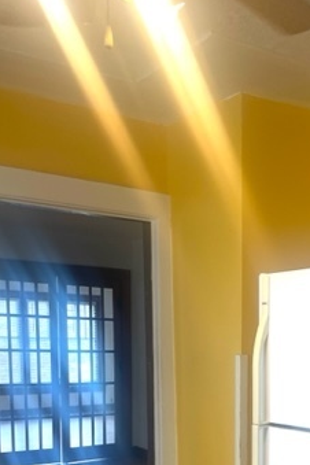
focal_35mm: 51
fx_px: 659
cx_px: 284
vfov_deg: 36.4
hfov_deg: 25.6
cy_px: 422
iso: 80
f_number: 1.6
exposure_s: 1/120
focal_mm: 4.2
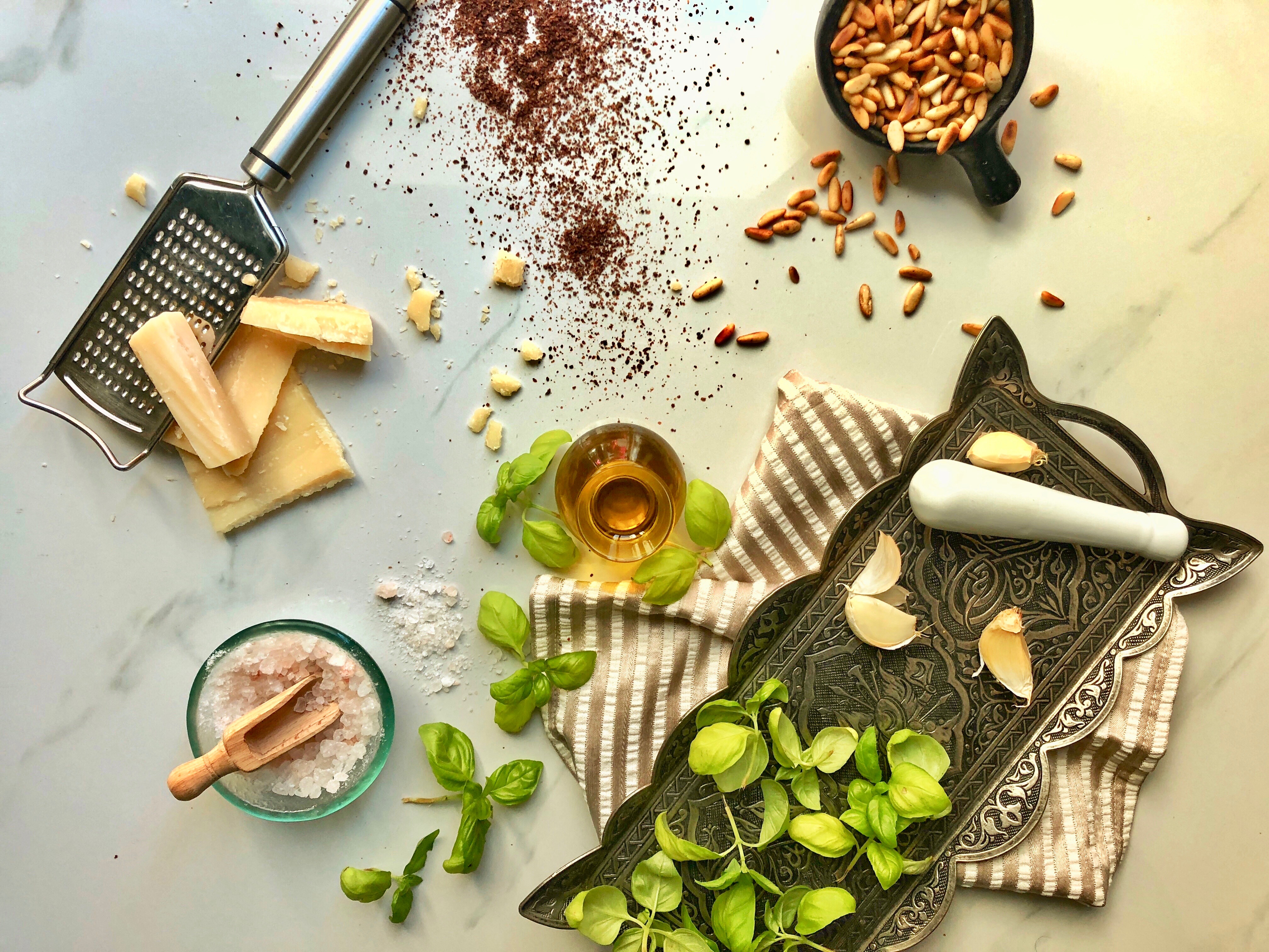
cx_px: 634
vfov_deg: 49.7
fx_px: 1026
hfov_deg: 63.4
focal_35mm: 28
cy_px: 476
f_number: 1.8
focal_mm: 3.99
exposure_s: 1/33
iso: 25
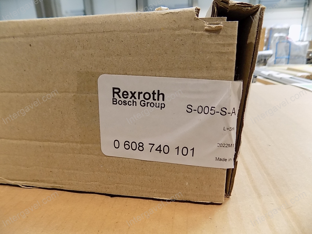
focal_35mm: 23
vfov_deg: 58.9
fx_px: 207
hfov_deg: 73.9
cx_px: 156
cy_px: 117
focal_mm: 4
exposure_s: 1/30
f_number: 3.1
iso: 200
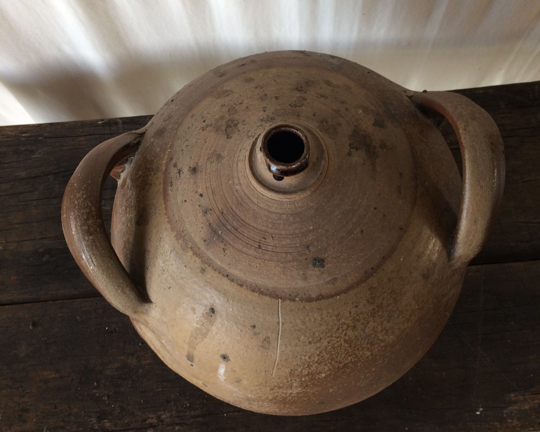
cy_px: 153
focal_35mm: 38
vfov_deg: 38.8
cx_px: 272
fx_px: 607
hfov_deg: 47.9
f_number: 2.2
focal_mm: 4.15
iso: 40
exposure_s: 1/50
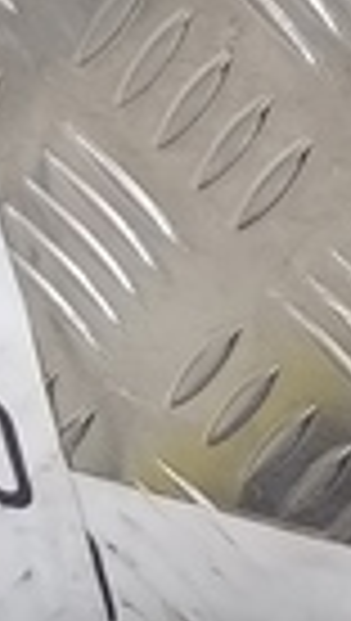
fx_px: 3066
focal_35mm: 186
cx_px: 1413
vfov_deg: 10.3
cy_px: 1386
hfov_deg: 5.6
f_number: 1.6
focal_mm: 4.11
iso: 96
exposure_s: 1/50
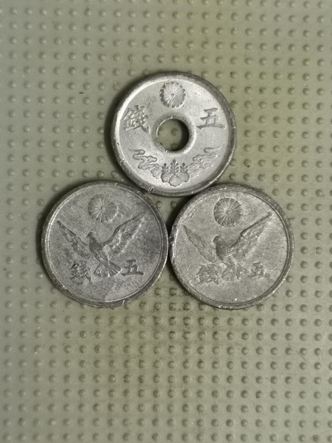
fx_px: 665
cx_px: 166
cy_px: 222
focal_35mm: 52
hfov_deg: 28.0
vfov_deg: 36.8
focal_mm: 4.75
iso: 500
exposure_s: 1/25.7
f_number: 1.8
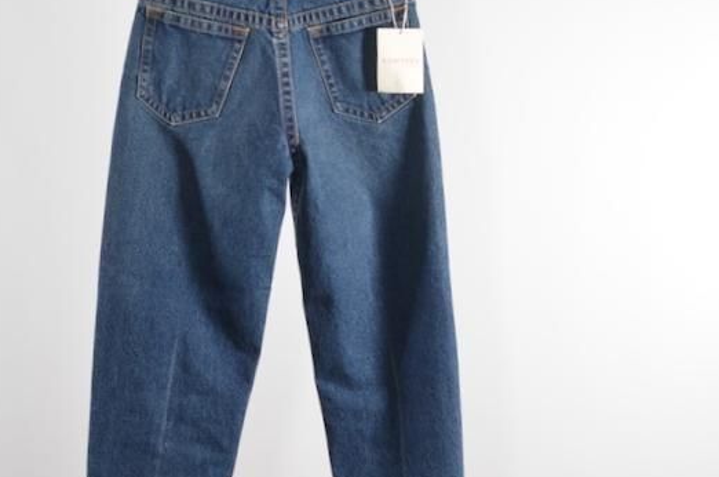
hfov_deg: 22.2
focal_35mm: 92
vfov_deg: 14.8
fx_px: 1834
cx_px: 321
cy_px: 278
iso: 800
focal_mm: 40
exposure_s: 1/80
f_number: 4.5
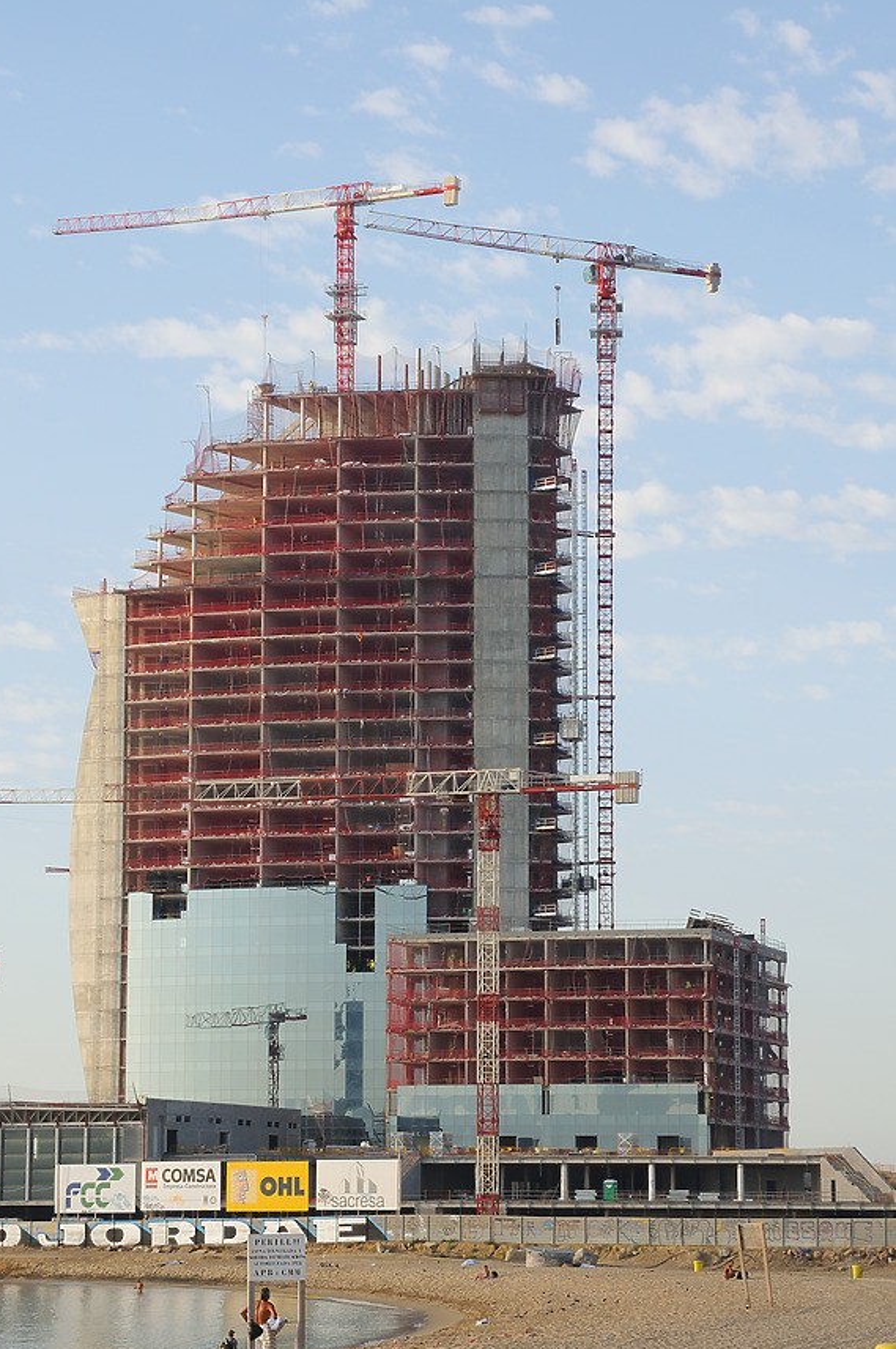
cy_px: 706
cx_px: 427
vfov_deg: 19.9
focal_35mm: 103
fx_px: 3835
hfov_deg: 13.3
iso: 200
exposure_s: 1/320
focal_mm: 65
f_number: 9
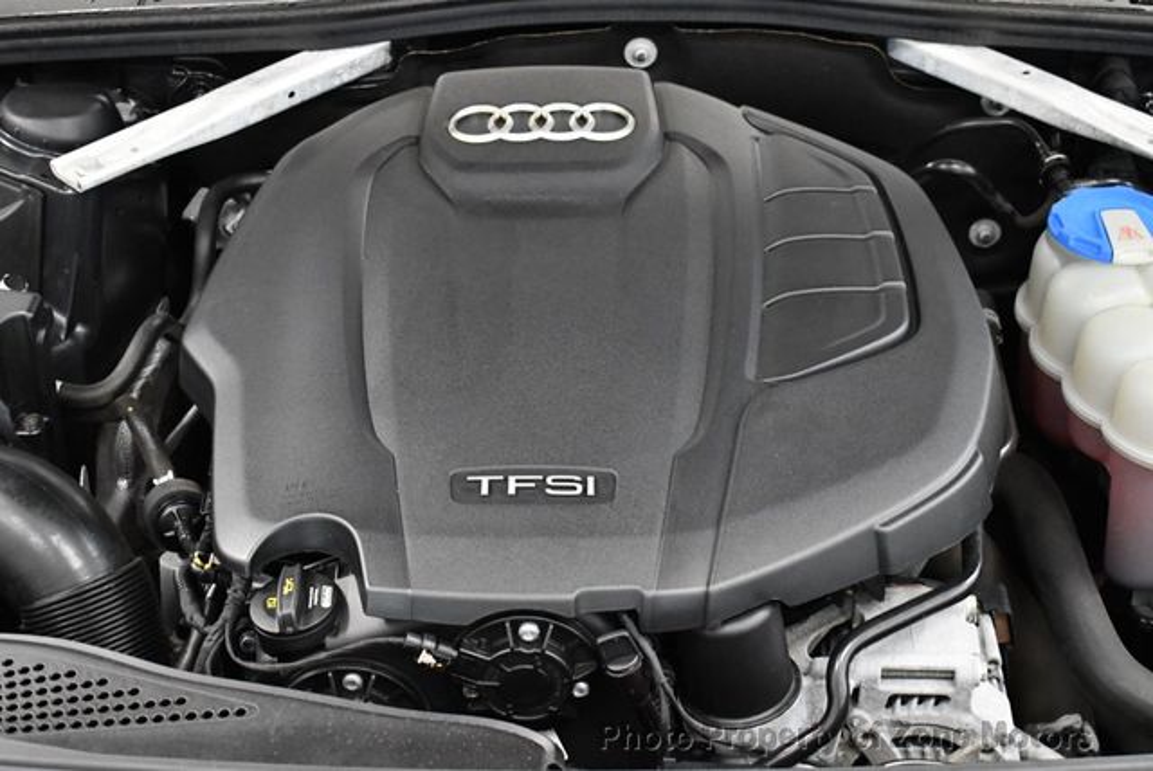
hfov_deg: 26.6
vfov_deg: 18.0
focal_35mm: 76
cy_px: 386
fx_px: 2436
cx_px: 576
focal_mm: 38
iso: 3200
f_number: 4.8
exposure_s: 1/60
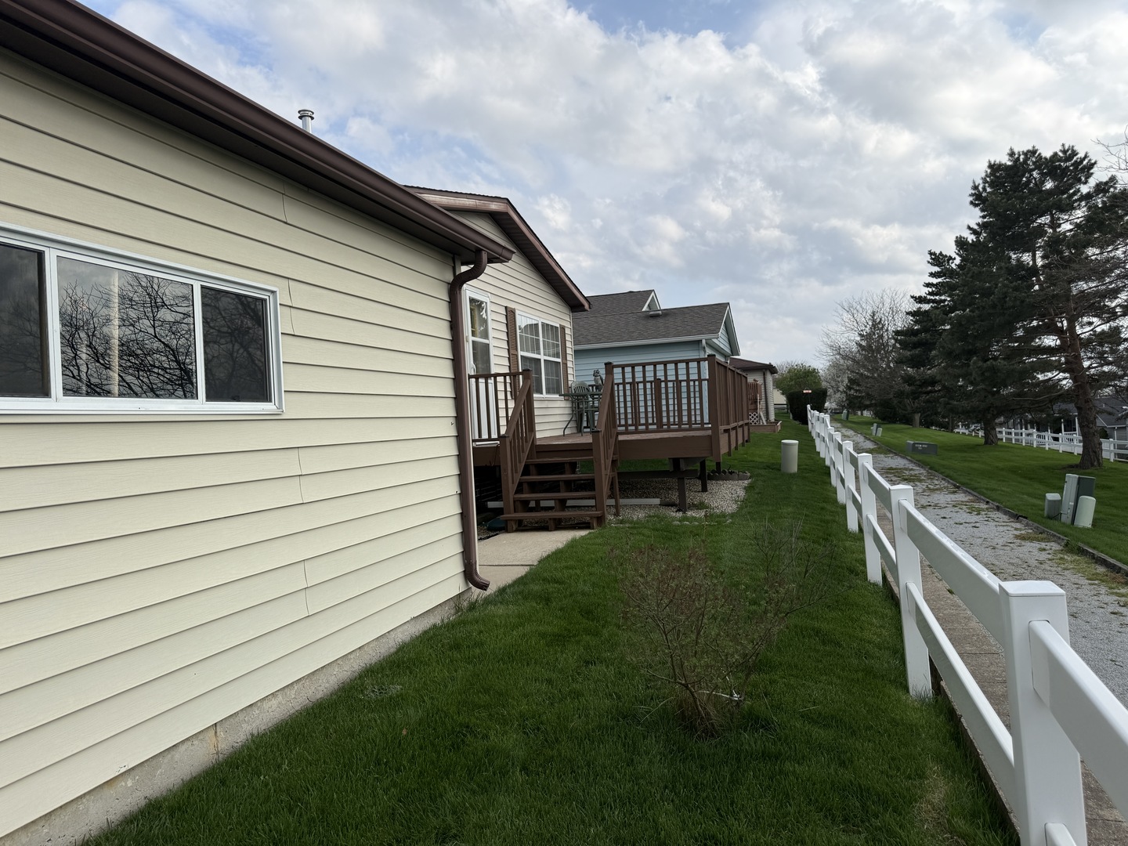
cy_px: 423
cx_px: 564
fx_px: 782
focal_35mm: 24
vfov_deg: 56.8
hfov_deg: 71.6
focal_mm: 6.76
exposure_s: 1/3953
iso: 80
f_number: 1.78
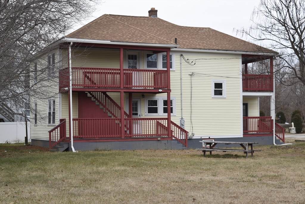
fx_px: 534
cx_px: 152
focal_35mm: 63
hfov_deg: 31.9
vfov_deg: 21.6
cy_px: 102
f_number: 6.3
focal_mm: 42
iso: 100
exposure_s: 1/160
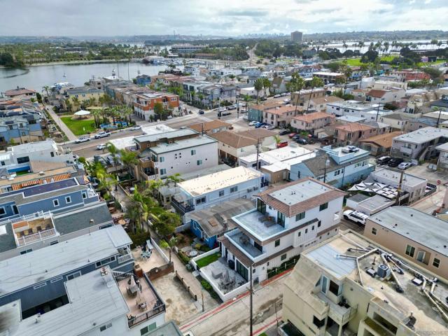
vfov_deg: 56.8
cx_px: 224
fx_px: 311
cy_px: 168
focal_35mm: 24
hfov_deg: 71.6
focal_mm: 6.72
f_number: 1.7
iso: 100
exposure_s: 1/2000
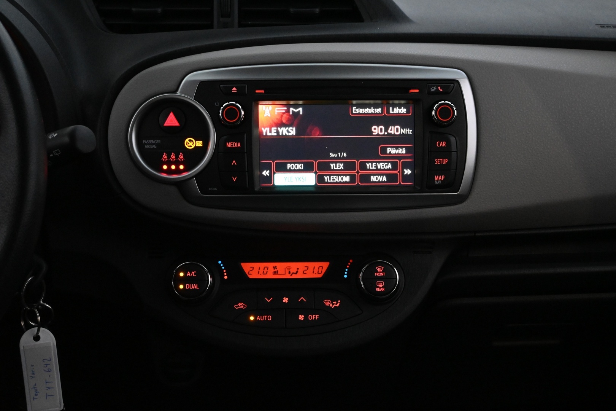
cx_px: 308
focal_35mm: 52
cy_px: 206
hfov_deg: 37.9
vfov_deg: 25.8
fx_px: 898
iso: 5600
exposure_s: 1/60
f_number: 5.3
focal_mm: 35
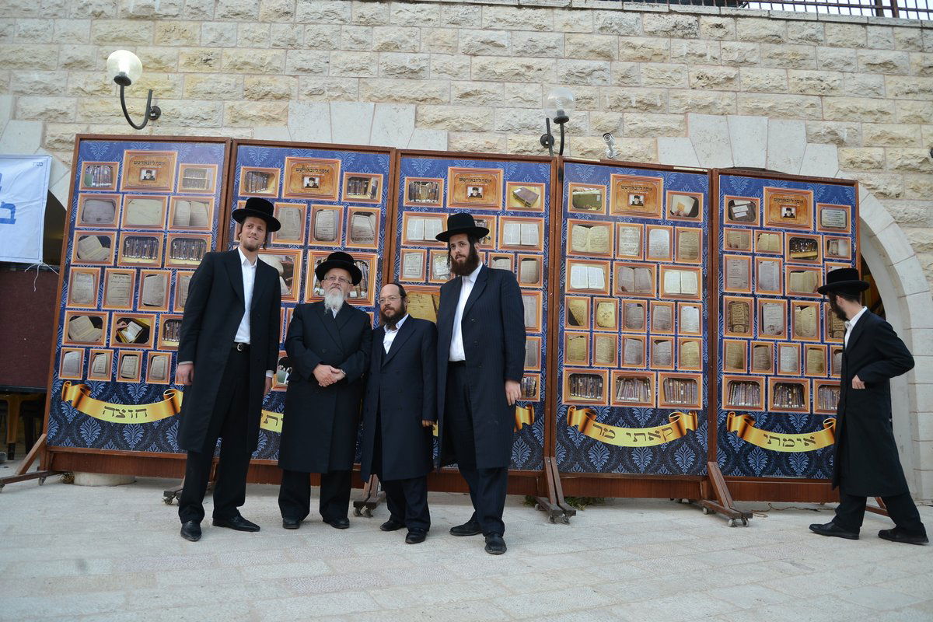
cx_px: 466
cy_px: 311
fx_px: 622
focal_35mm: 24
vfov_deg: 53.1
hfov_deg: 73.7
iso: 400
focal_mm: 24
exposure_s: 1/100
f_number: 4.5
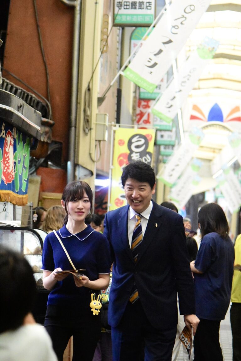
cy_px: 180
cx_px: 120
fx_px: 1280
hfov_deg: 10.8
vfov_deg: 16.1
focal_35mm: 128
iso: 14400
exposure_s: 1/2000
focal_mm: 85
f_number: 4
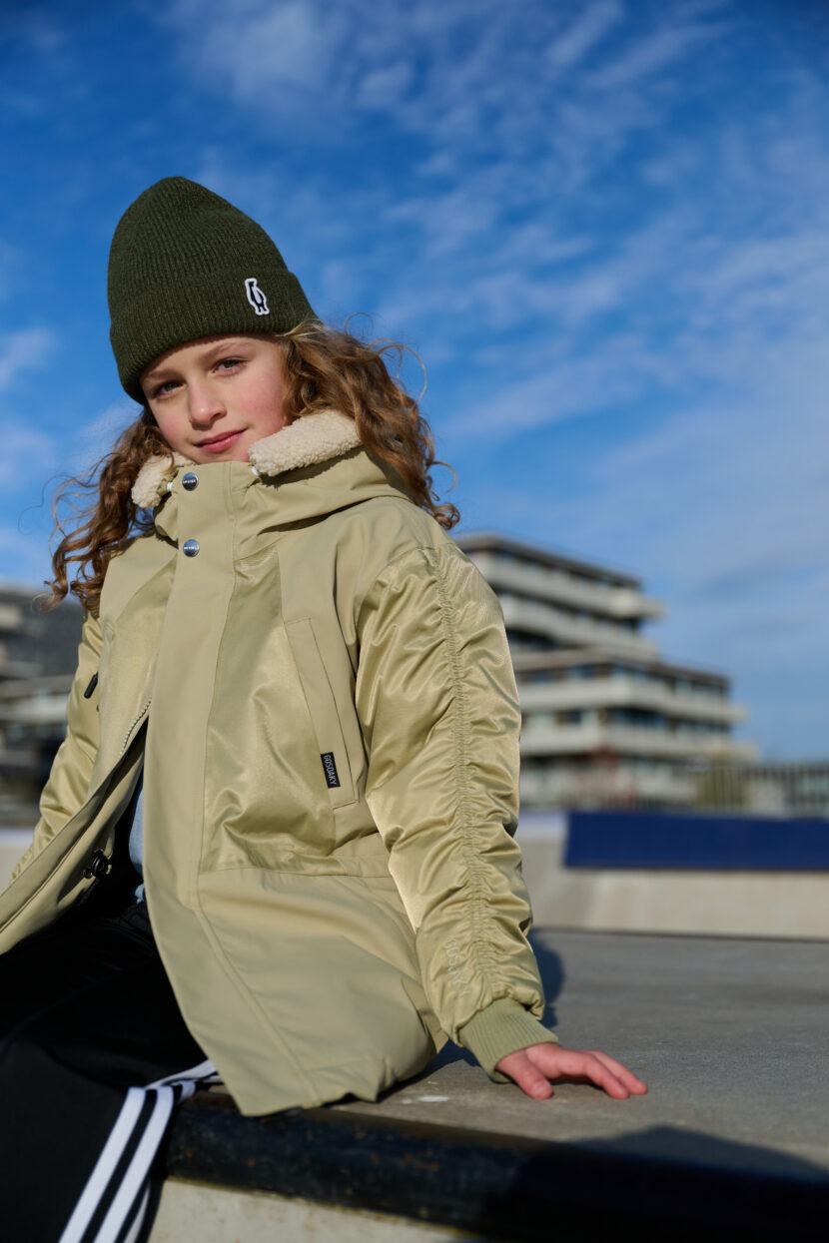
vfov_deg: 46.4
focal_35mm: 42
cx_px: 414
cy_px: 622
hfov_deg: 31.9
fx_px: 1451
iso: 200
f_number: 2.8
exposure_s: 1/10000
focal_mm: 42
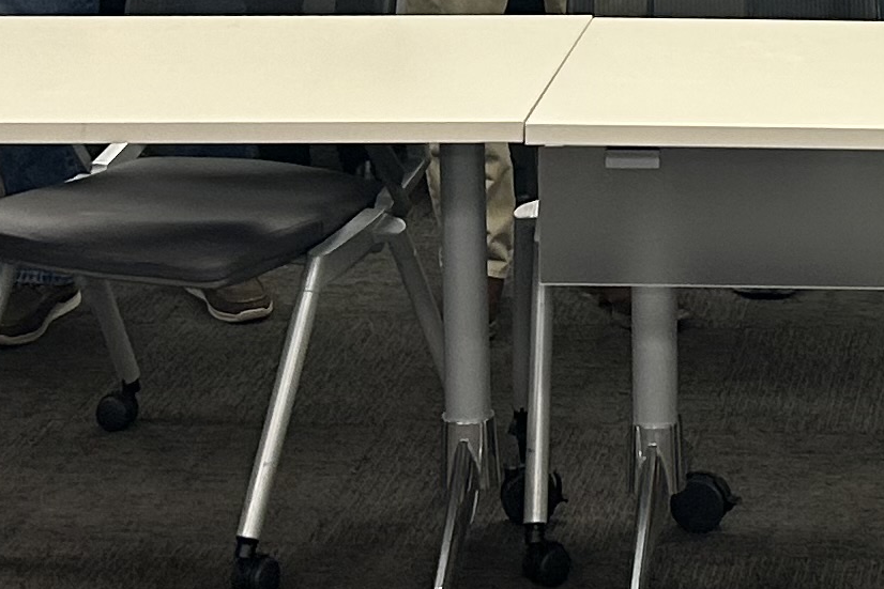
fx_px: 3242
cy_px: -288
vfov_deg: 10.1
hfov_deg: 15.2
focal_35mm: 132
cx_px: 912
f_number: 1.5
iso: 100
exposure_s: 1/60
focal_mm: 5.7
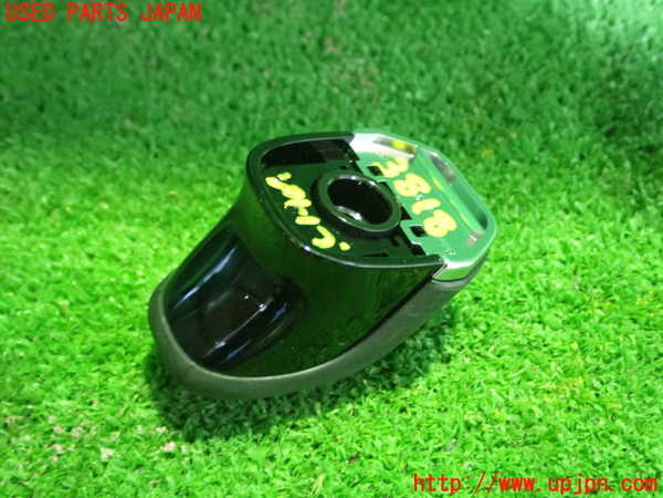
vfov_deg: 30.9
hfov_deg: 40.4
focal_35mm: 47
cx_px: 332
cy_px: 249
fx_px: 900
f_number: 3.1
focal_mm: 8.4
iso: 1250
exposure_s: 1/13
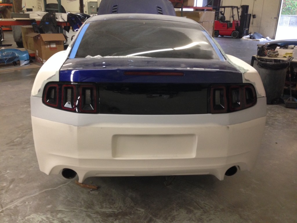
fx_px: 283
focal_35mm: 33
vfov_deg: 42.9
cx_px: 148
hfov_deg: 55.4
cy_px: 112
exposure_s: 1/20
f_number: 2.4
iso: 200
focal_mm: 4.12
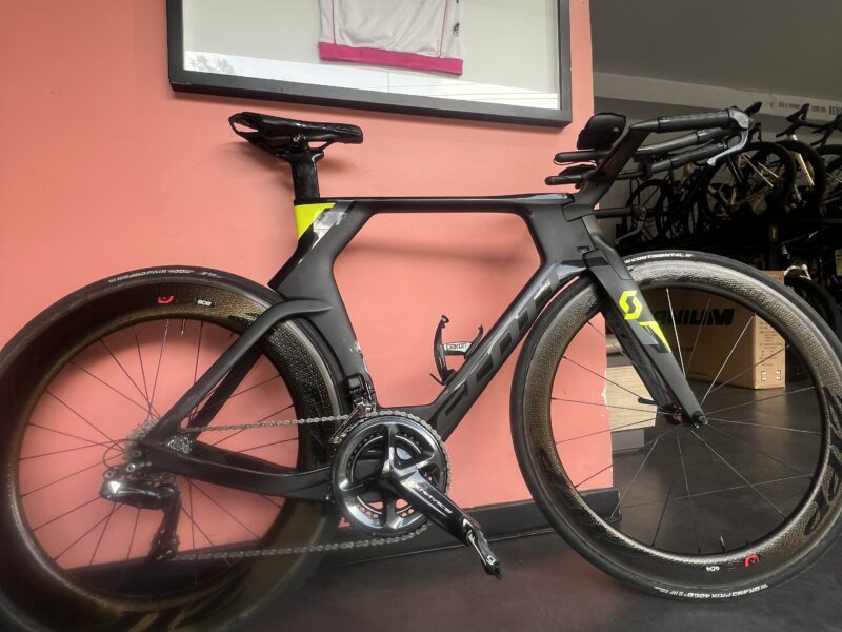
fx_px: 316
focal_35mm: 13
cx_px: 421
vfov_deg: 89.9
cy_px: 316
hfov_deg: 106.2
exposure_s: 1/99
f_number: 1.8
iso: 40
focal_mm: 1.57
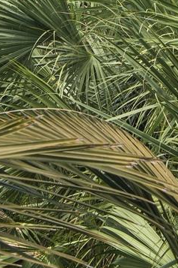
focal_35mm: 188
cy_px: -30
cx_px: 104
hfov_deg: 7.3
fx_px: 1394
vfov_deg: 10.8
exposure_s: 1/250
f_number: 8
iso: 100
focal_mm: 35
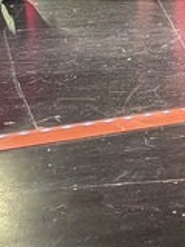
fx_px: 1097
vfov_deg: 12.3
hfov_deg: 9.1
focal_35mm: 154
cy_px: -105
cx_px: 365
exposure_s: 1/30
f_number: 1.68
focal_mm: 6.9
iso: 49
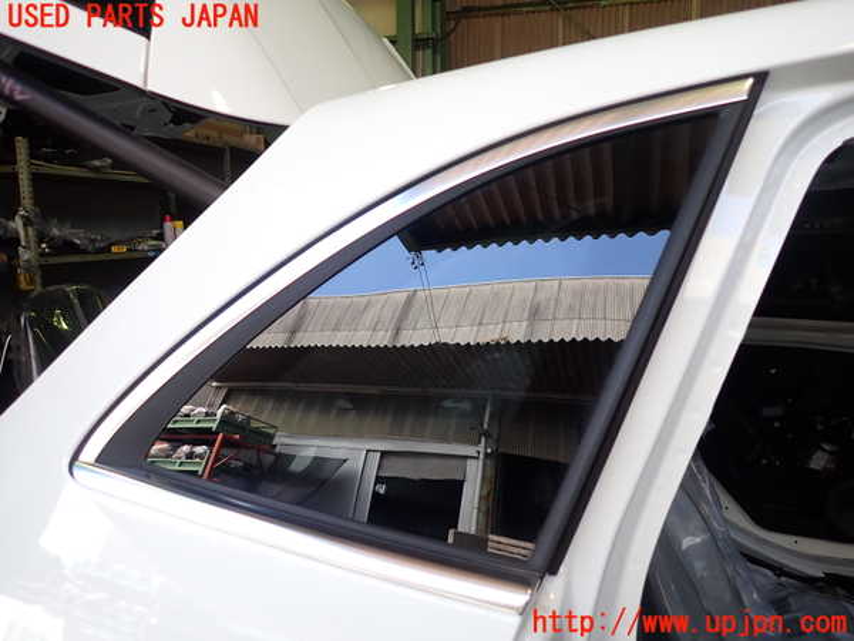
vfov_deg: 54.9
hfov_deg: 69.4
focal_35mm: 25
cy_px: 320
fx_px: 617
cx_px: 427
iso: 125
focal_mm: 4.5
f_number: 2
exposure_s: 1/125
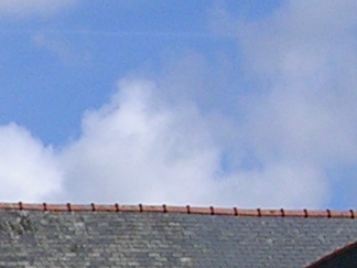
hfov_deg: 8.1
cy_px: 408
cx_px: -197
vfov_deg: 6.1
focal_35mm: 240
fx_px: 2475
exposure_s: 1/497
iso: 50
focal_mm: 5.8
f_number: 5.6
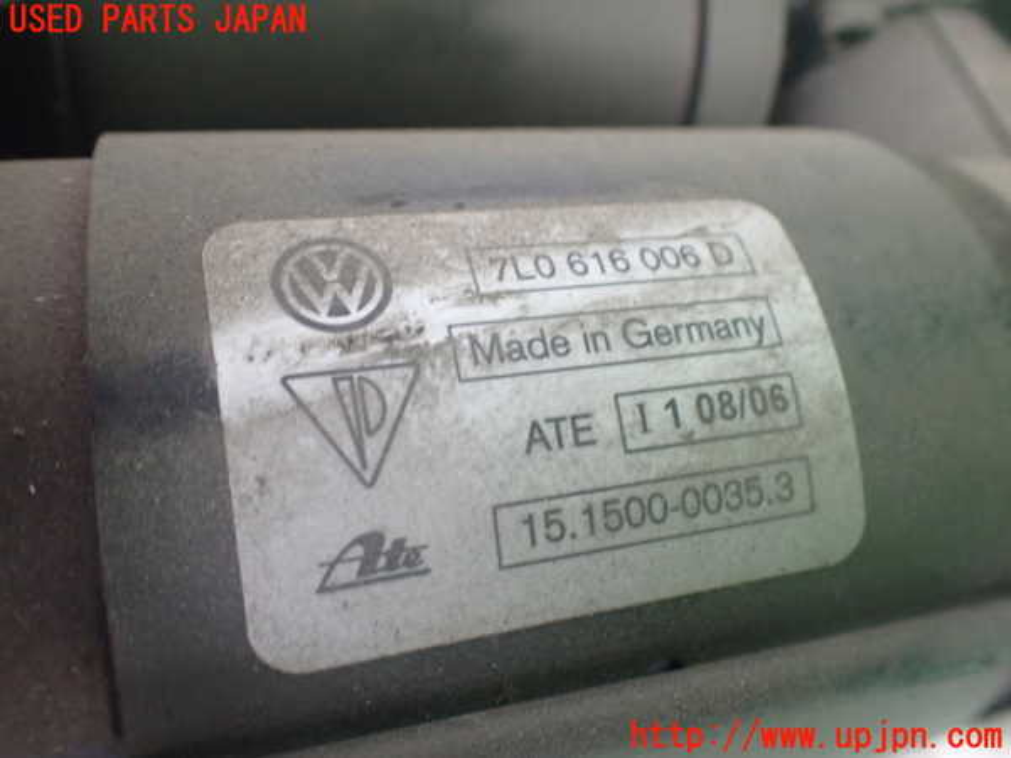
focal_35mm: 30
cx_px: 506
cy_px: 379
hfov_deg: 60.0
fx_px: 876
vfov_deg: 46.8
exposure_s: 1/50
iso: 800
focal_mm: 5.4
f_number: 2.3
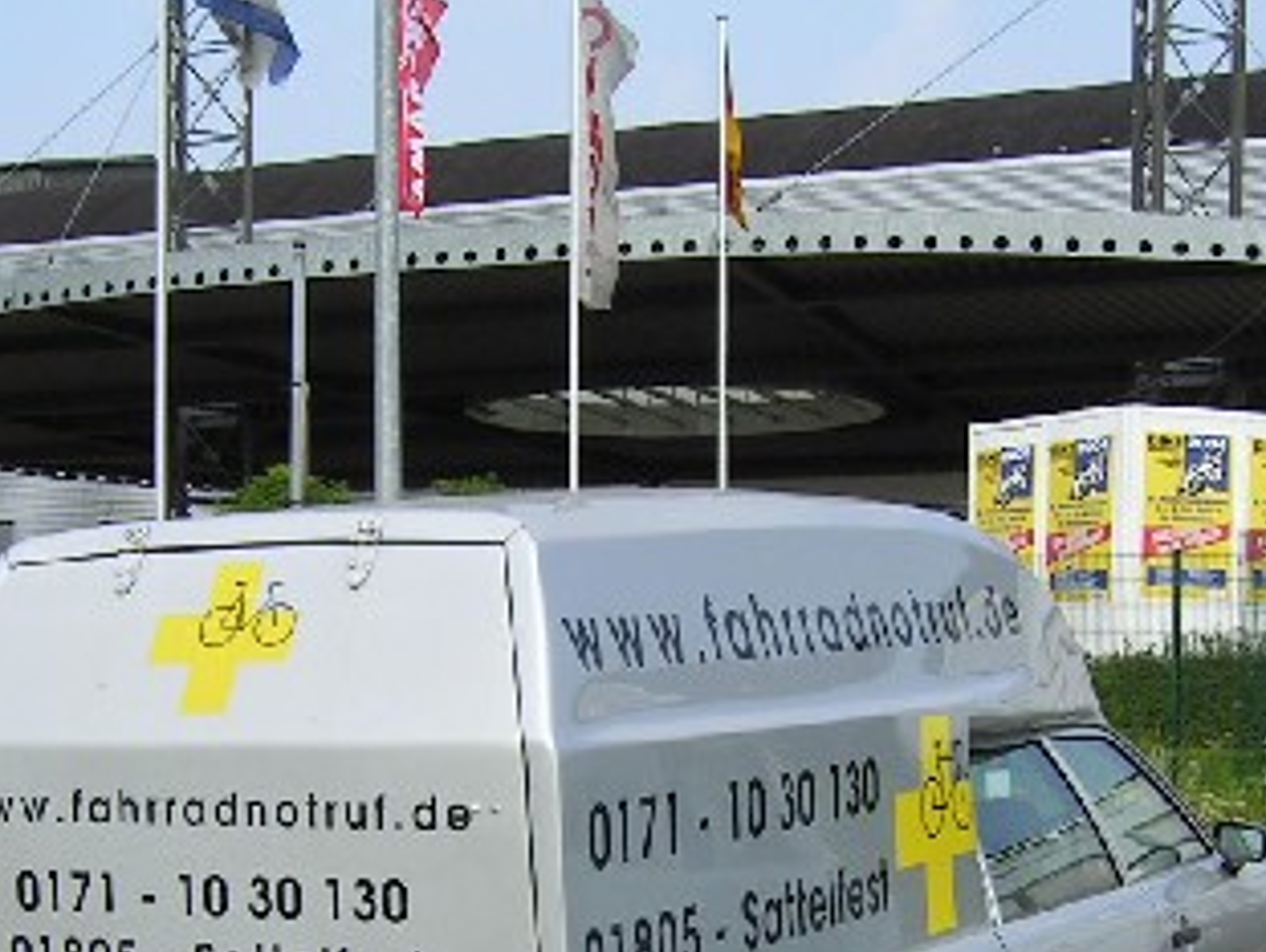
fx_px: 2710
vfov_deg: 19.4
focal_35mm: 74
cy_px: 944
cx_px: 643
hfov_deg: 26.3
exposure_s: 1/317
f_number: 4.8
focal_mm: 5.6
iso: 50
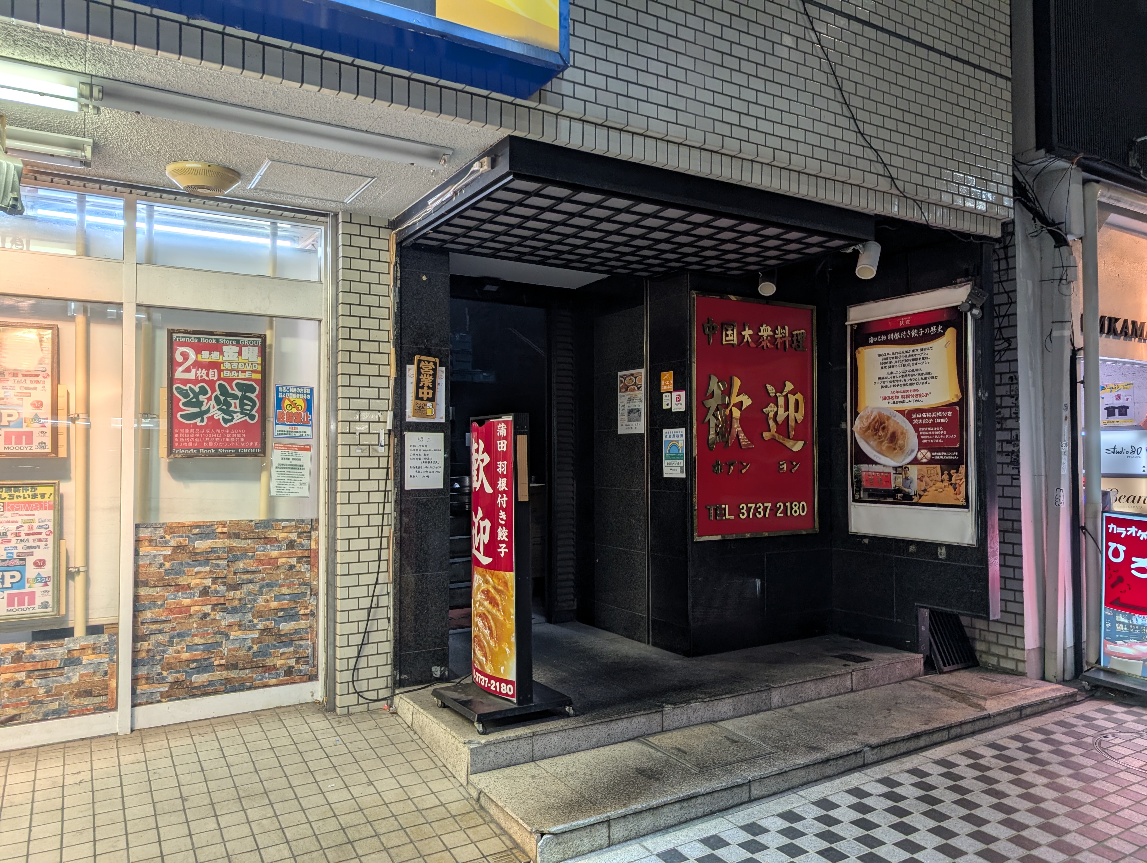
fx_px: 796
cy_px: 432
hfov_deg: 71.5
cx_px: 574
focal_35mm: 24
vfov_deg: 56.9
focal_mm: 6.9
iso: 26
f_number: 1.68
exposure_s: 1/100
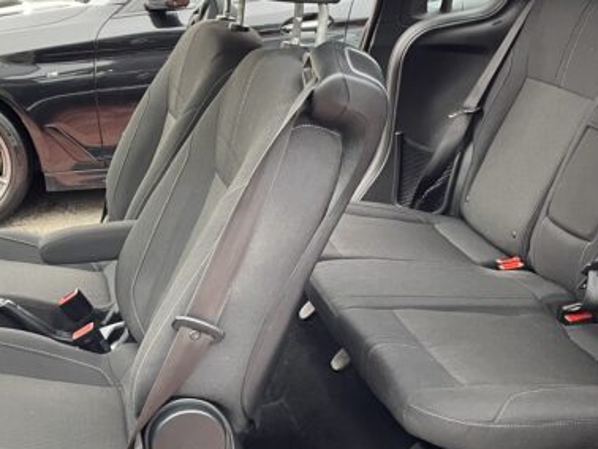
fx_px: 951
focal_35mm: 55
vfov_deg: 26.5
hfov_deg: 34.2
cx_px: 150
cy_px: 285
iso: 200
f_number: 1.6
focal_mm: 4.2
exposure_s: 1/60
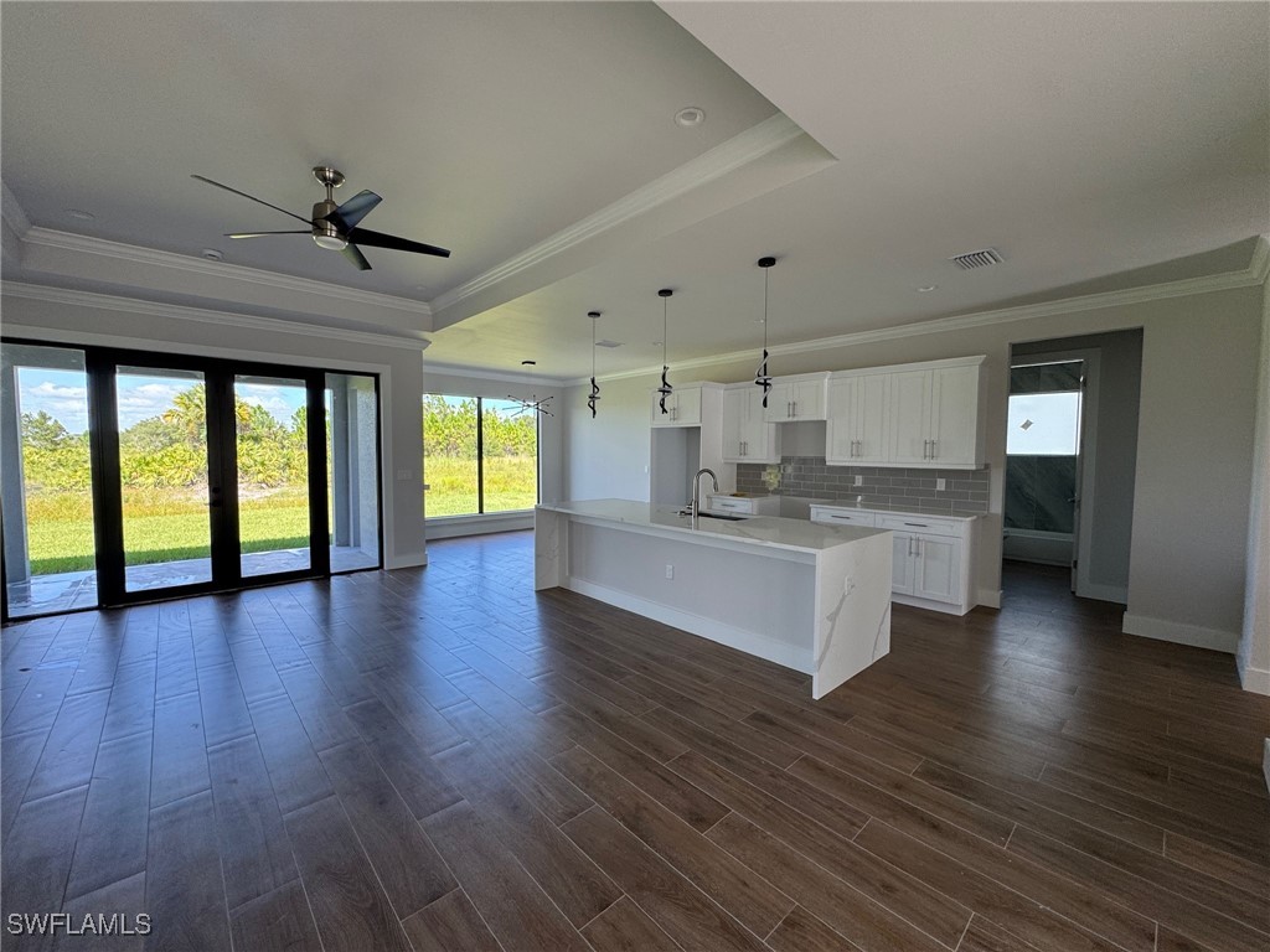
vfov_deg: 85.7
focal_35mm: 14
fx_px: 514
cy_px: 476
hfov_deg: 102.1
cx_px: 635
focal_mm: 2.22
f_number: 2.2
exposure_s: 1/99
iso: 64
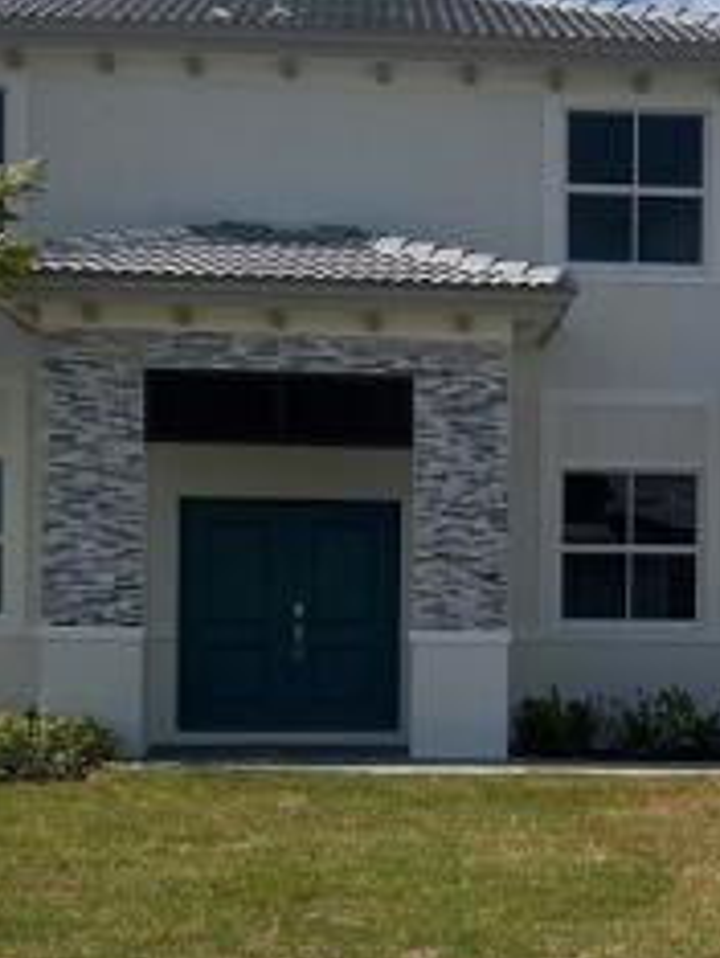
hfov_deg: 18.3
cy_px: 651
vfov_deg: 24.3
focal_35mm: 80
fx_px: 2215
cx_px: 597
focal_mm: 4.25
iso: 32
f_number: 1.8
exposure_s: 1/8197
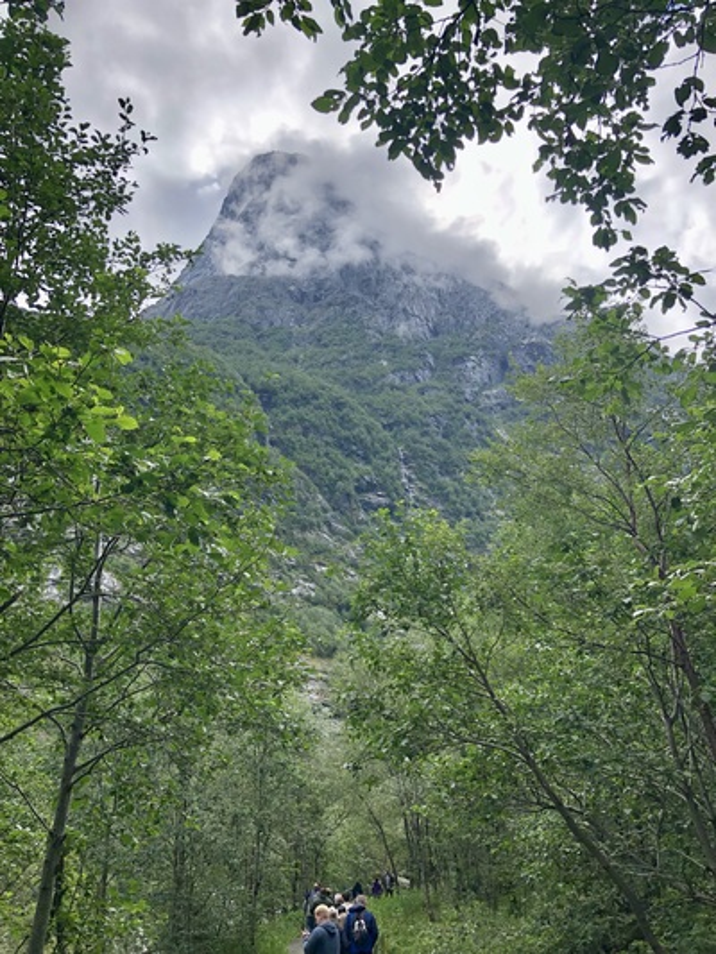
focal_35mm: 28
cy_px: 477
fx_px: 772
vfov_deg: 63.4
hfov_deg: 49.8
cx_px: 358
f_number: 1.8
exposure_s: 1/1429
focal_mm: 3.99
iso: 20
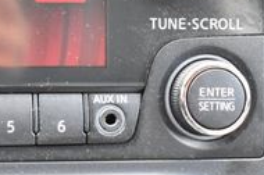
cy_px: 19
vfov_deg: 10.0
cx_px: -10
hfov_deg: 14.7
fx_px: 1001
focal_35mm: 137
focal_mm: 27
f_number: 4
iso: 2200
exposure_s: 1/125
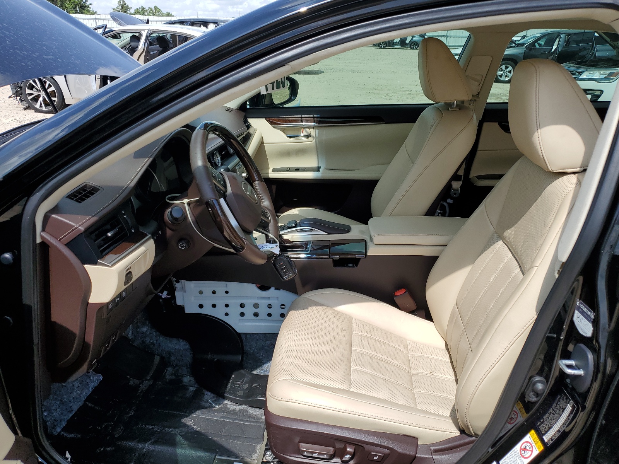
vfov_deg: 53.1
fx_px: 465
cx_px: 310
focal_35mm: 26
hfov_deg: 67.3
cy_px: 232
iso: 50
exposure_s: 1/2000
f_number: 1.5
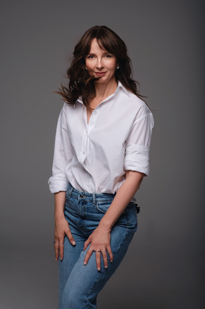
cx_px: 102
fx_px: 727
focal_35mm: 85
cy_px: 154
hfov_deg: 16.0
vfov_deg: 23.9
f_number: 7.1
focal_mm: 85
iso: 100
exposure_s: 1/200
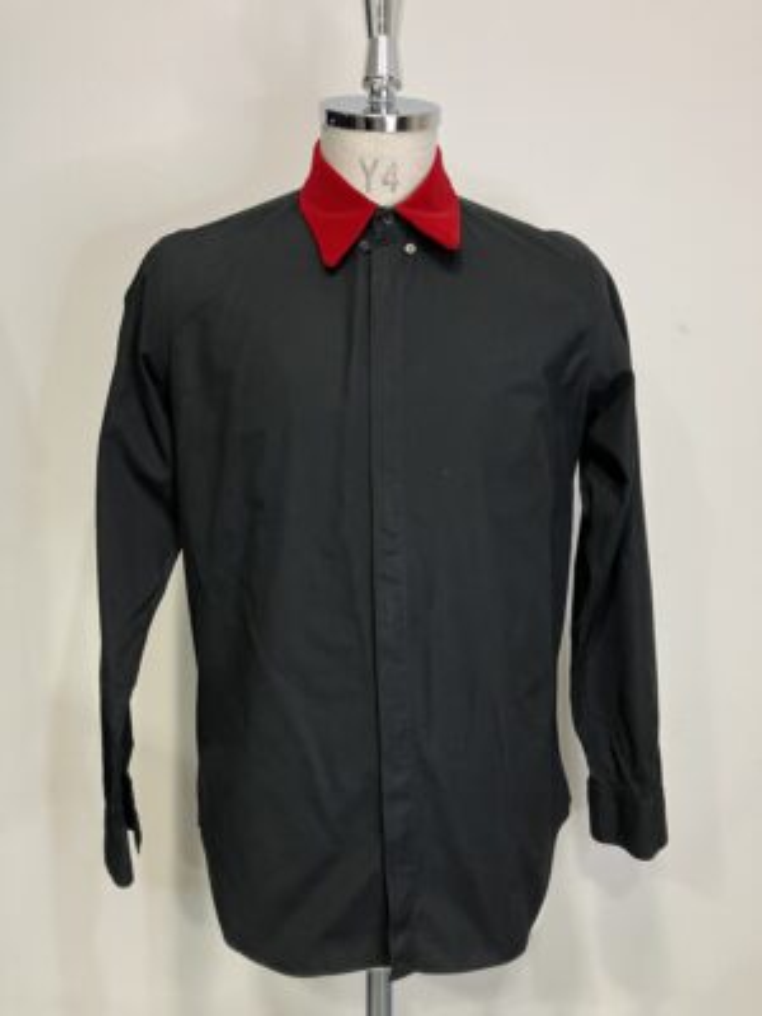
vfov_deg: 63.4
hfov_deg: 49.7
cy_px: 508
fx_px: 822
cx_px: 381
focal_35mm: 28
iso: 100
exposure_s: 1/50
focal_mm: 3.99
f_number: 1.8
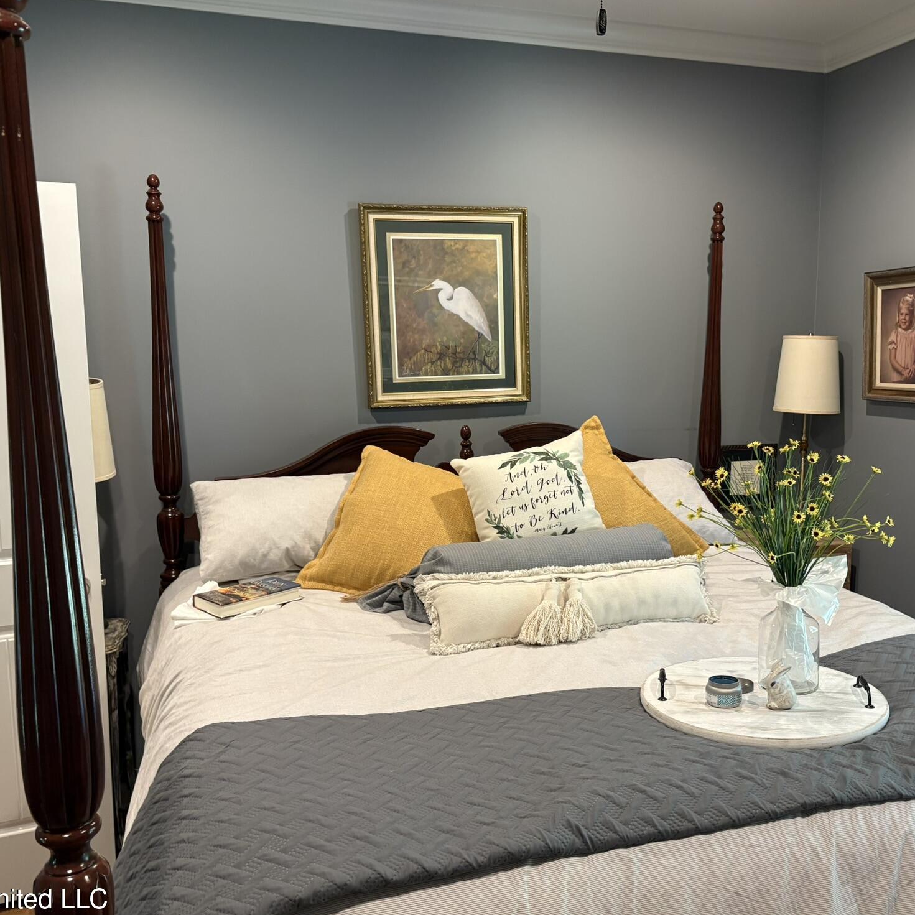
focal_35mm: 32
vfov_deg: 51.1
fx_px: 957
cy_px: 465
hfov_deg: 50.8
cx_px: 547
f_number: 1.6
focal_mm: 5.96
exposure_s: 1/60
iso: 200
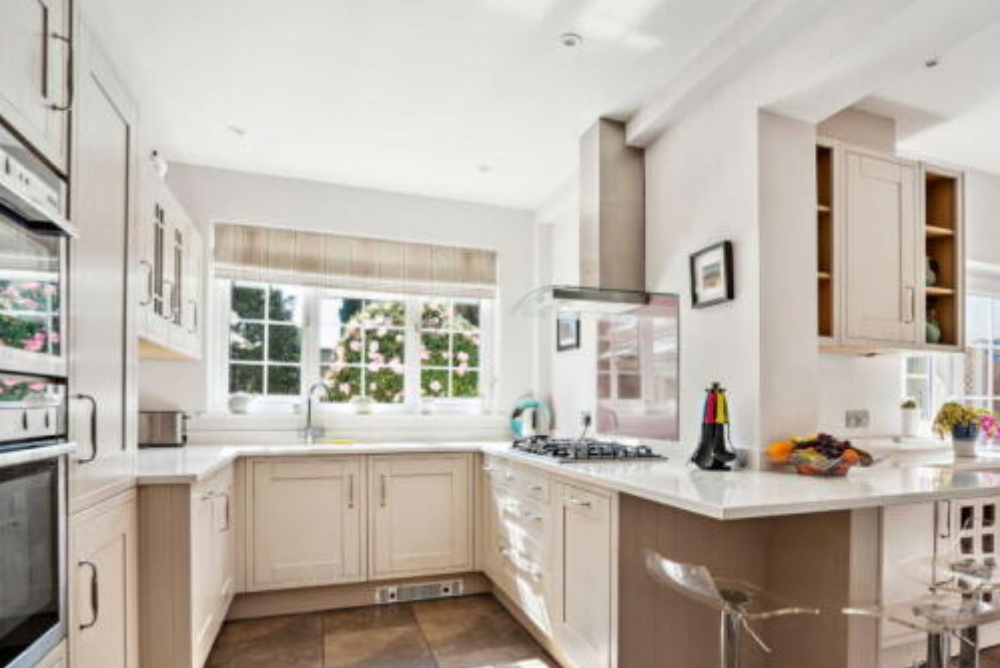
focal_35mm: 21
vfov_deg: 58.9
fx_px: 583
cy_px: 410
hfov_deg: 80.2
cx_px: 604
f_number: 8
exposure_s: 1/50
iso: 640
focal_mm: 16
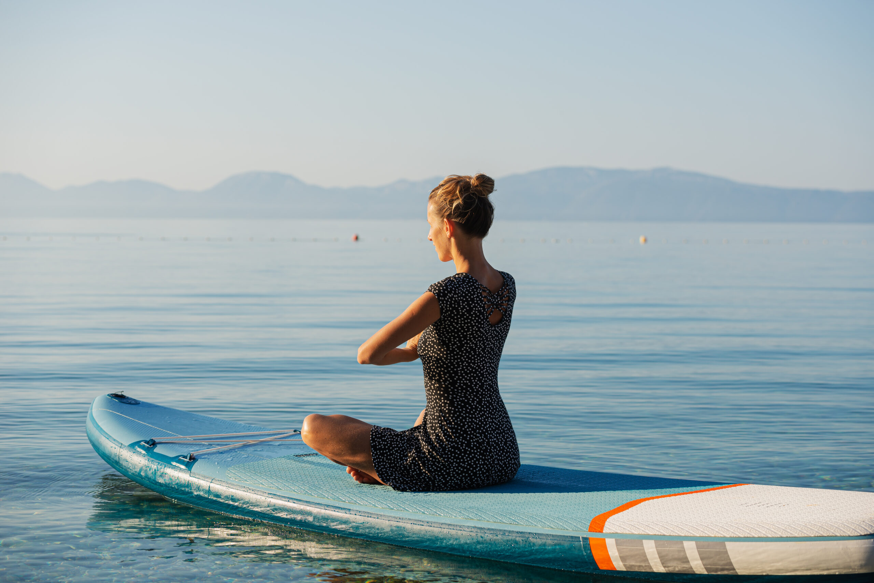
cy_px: 292
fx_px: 1700
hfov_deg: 28.8
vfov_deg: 19.5
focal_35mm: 70
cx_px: 437
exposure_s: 1/500
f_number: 4.5
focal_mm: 70
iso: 100
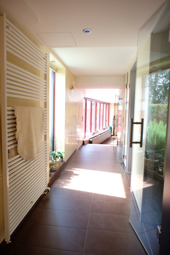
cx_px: 85
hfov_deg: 53.1
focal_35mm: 24
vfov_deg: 73.7
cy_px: 128
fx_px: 170
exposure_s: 1/60
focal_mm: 16
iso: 400
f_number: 2.8
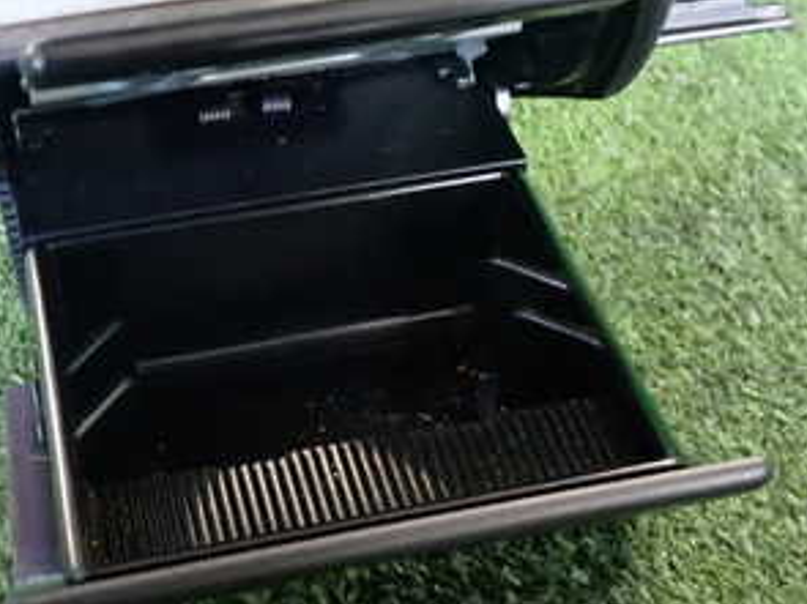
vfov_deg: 24.0
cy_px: 260
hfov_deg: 31.5
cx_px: 271
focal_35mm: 61
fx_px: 1422
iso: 800
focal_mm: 5.4
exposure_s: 1/30
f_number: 2.3
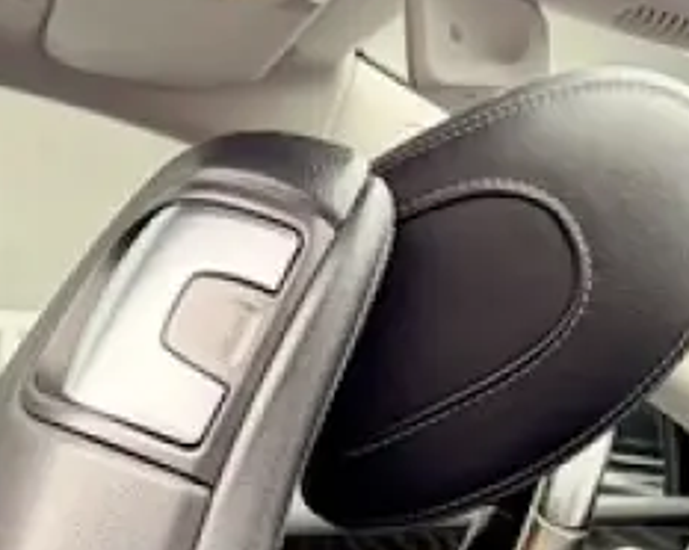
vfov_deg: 10.0
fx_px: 2954
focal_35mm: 145
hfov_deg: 13.3
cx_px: 263
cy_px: 1017
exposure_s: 1/124
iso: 200
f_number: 1.78
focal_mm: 6.76
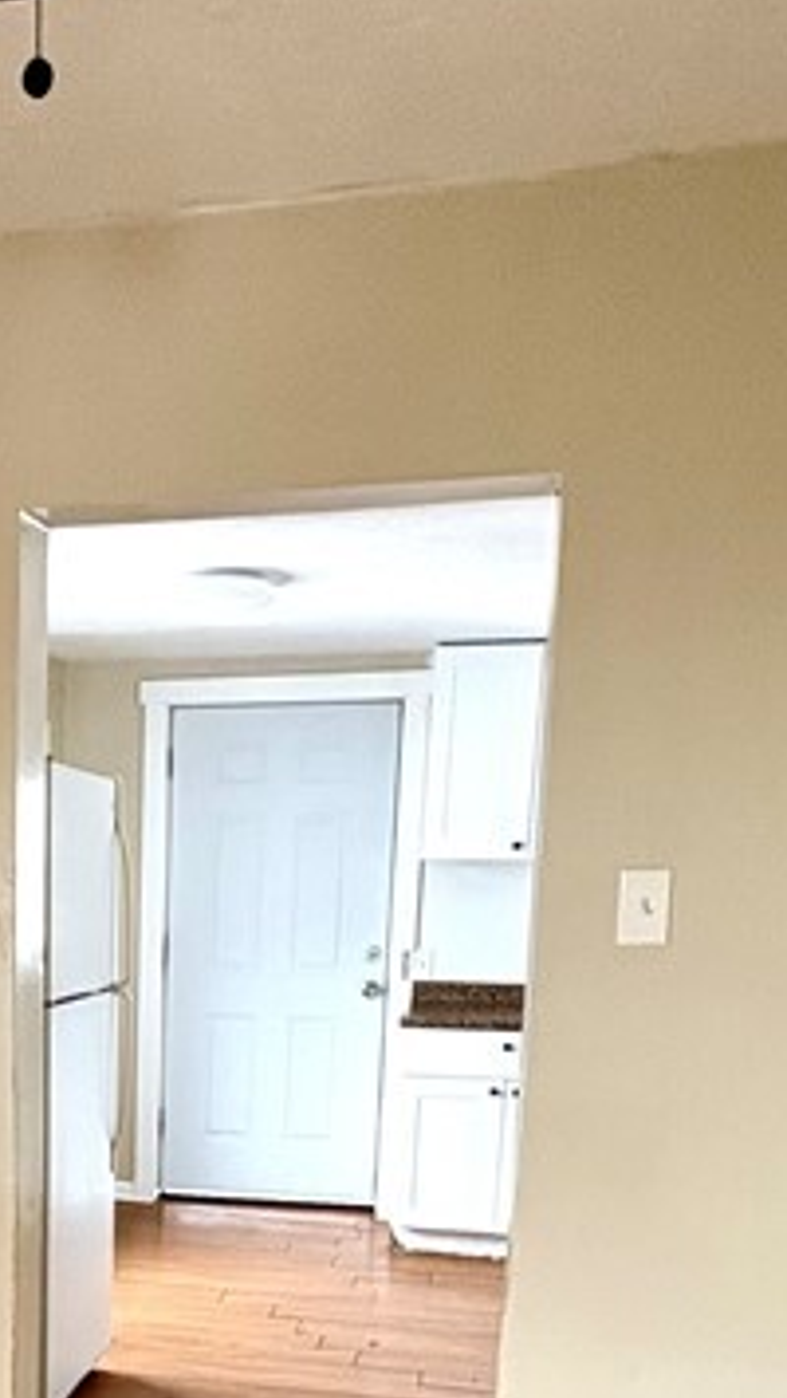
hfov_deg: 25.7
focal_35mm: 44
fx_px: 1630
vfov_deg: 43.0
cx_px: -16
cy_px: 1225
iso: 250
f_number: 2.2
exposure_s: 1/60
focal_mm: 2.22
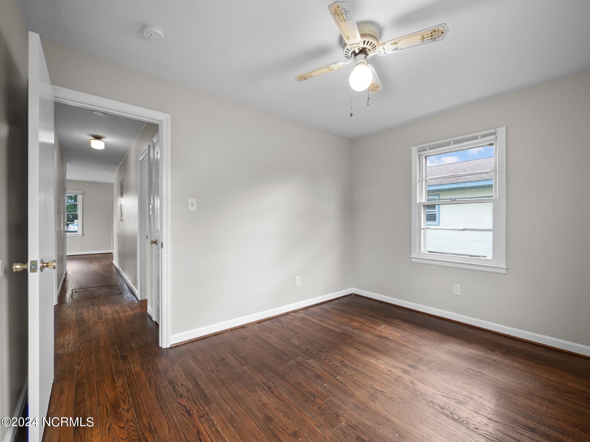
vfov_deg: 85.7
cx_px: 295
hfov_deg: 102.1
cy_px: 221
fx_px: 239
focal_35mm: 14
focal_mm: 7
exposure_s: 1/25
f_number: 4
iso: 400
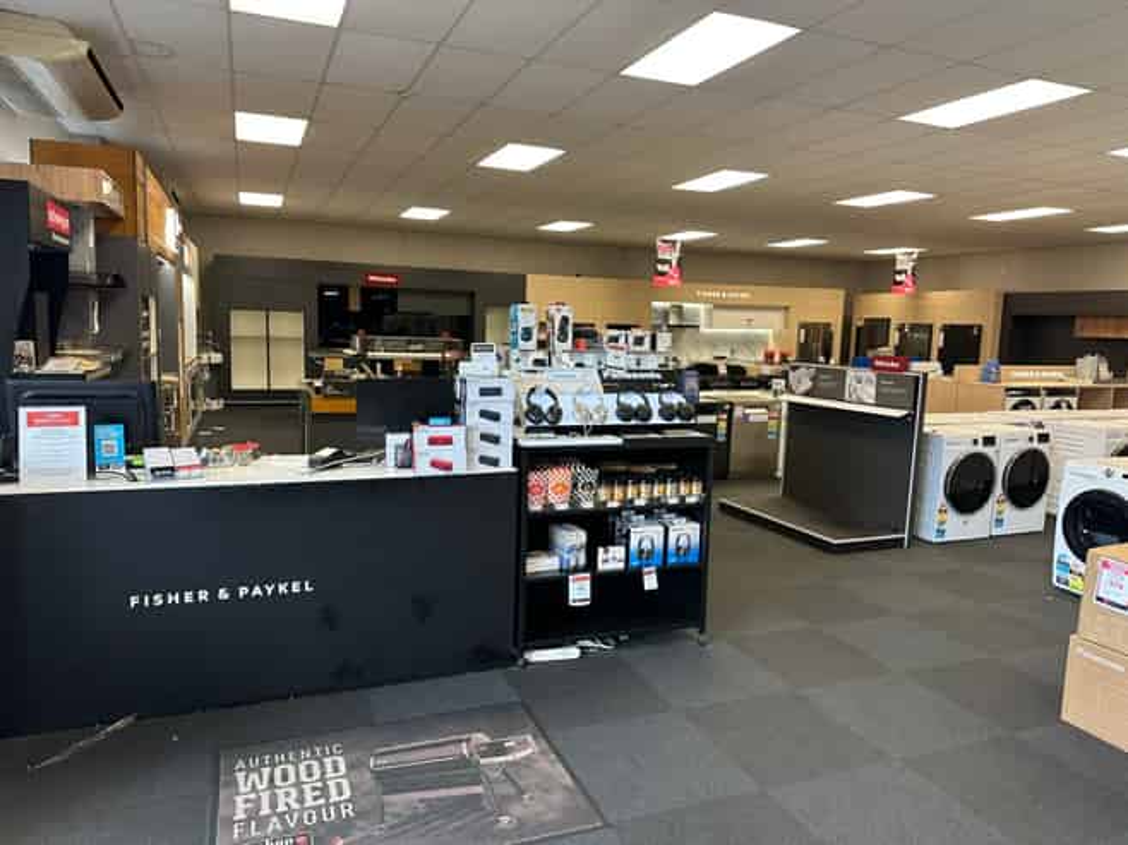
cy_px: 422
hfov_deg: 71.6
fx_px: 782
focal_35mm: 24
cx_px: 564
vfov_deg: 56.8
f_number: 1.78
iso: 125
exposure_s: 1/50
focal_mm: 6.86
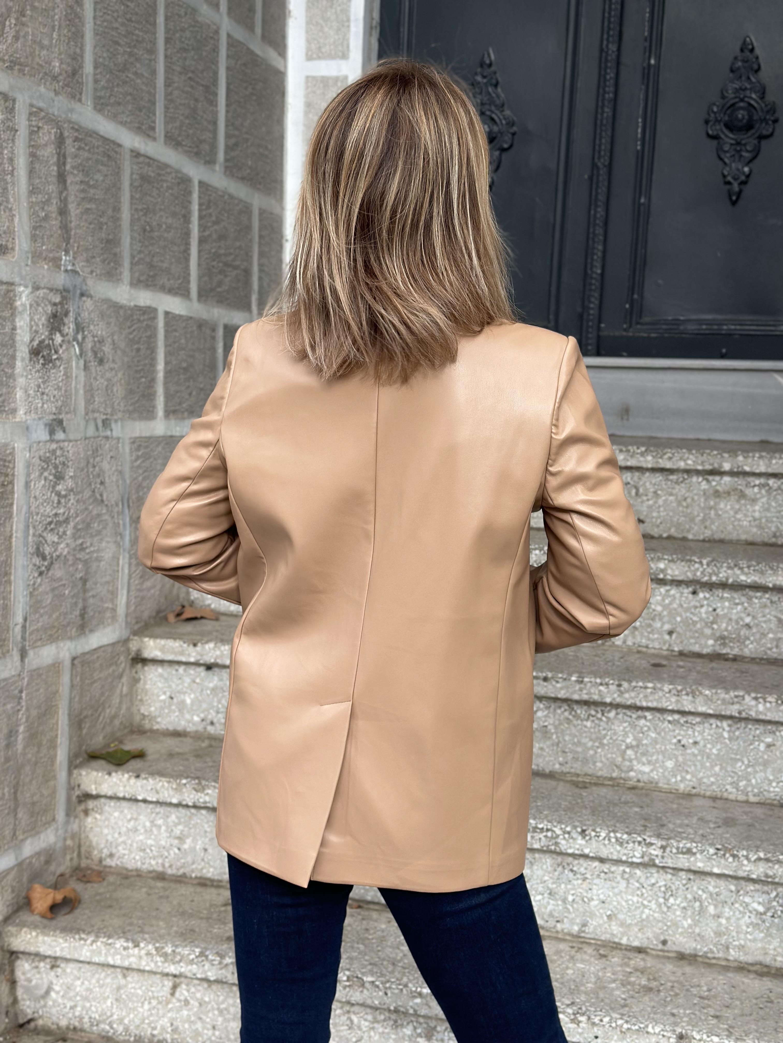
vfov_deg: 39.7
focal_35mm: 48
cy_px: 522
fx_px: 1448
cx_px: 392
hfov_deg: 30.3
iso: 100
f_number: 1.78
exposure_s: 1/121
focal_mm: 6.86
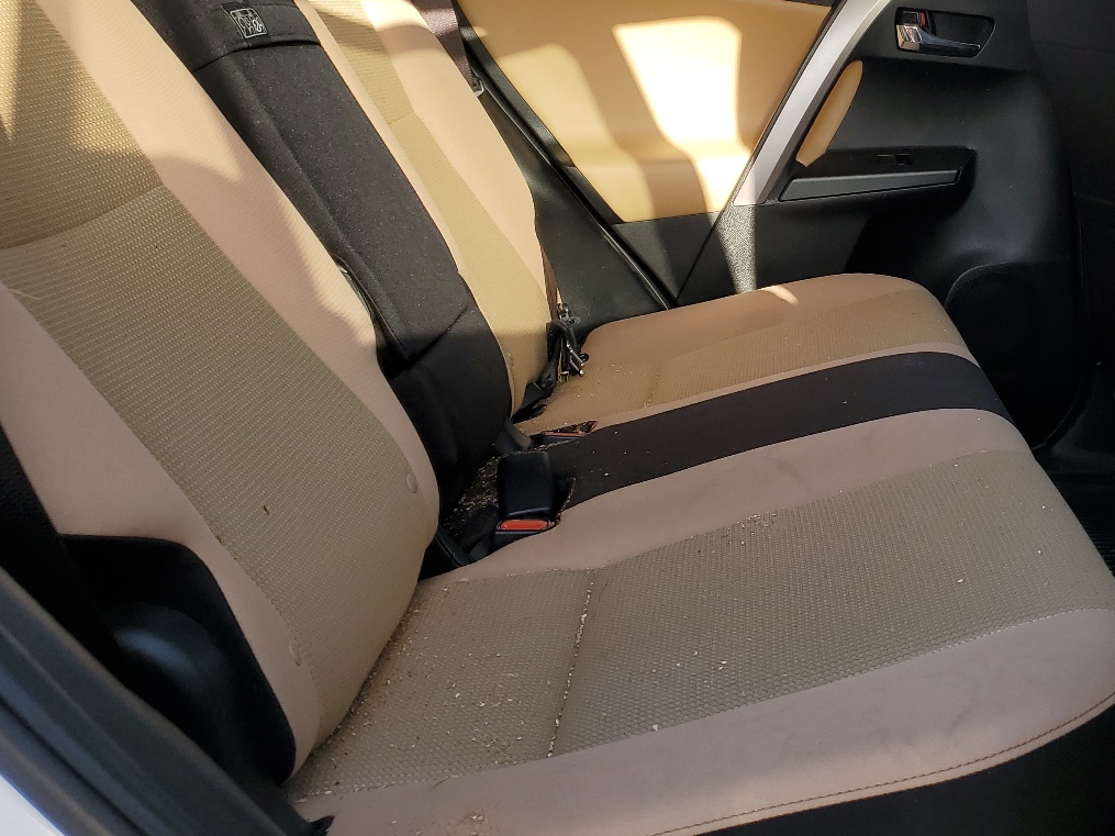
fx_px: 1320
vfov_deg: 34.6
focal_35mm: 41
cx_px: 849
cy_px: 249
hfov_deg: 44.1
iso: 50
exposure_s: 1/385
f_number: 1.5
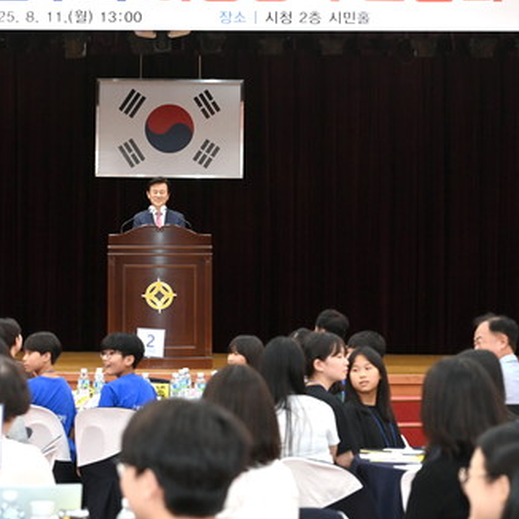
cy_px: 240
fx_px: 2069
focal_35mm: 122
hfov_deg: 14.2
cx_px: 132
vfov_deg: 14.3
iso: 5000
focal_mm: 78
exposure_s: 1/250
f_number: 5.6
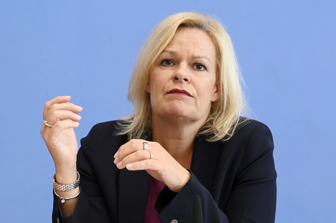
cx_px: 168
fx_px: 1082
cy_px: 112
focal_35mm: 116
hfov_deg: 17.7
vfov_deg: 11.8
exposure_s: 1/640
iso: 3200
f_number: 5.6
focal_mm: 116
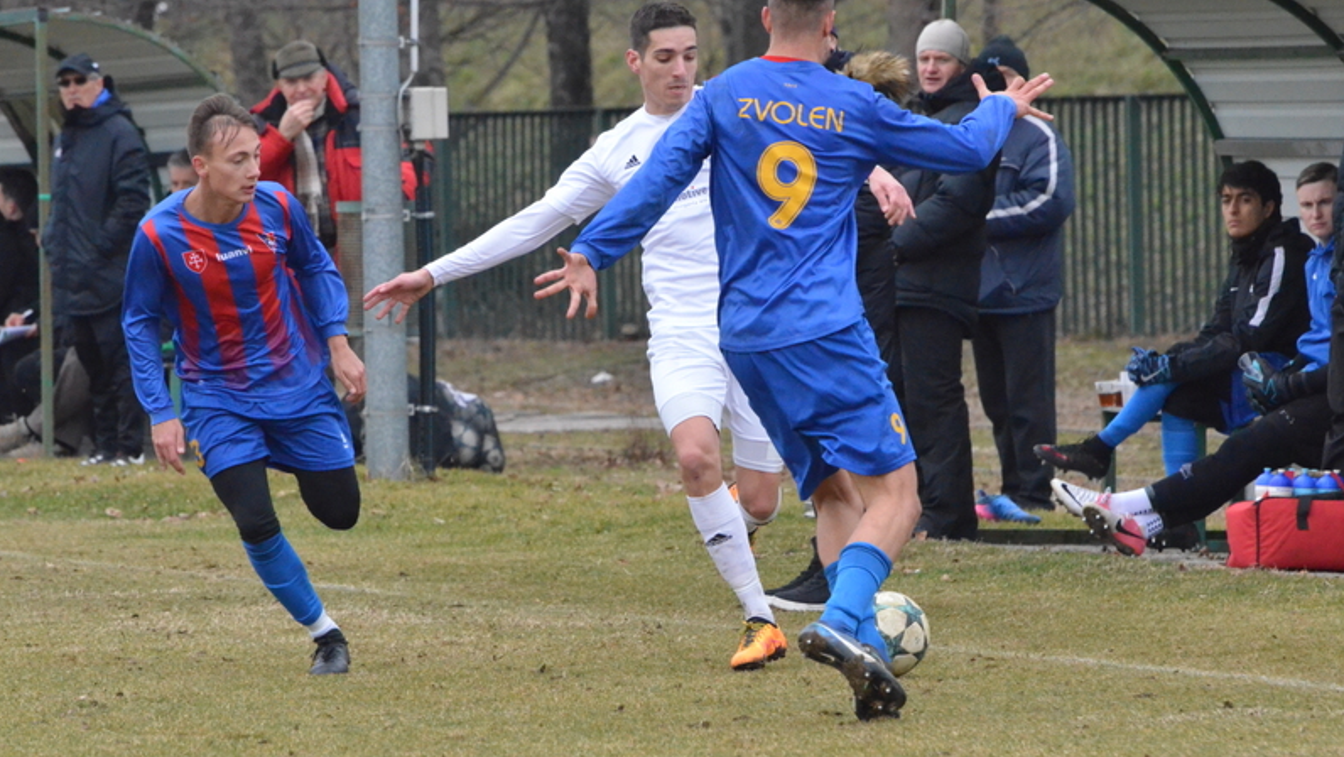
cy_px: 385
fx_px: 14043
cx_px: 672
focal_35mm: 394
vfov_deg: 3.1
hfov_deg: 5.5
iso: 6400
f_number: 9
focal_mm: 250
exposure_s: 1/1250
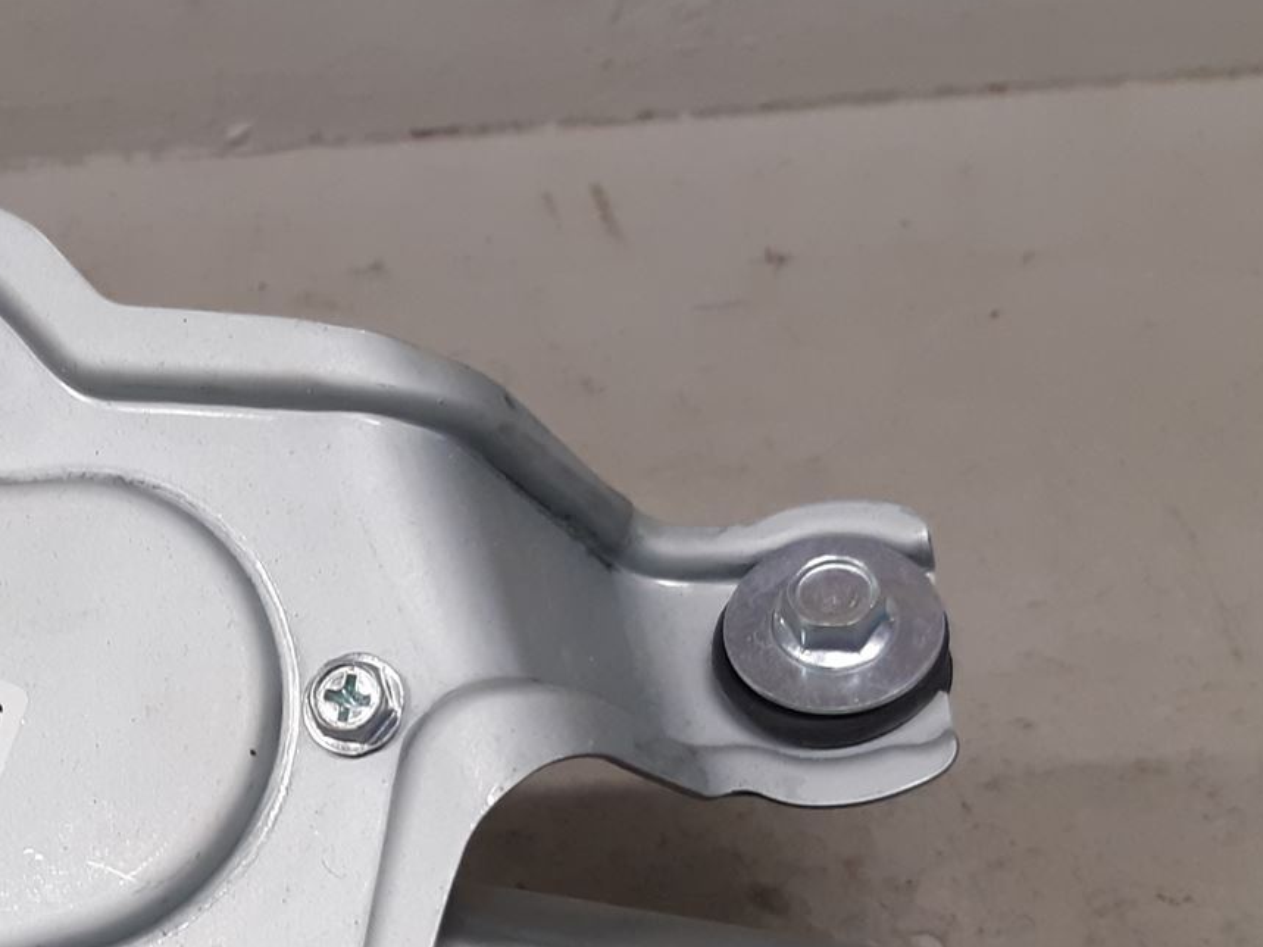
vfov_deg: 23.0
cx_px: 141
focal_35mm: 62
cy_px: 856
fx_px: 2262
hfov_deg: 30.0
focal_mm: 3.93
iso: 100
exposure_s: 1/50
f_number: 1.7
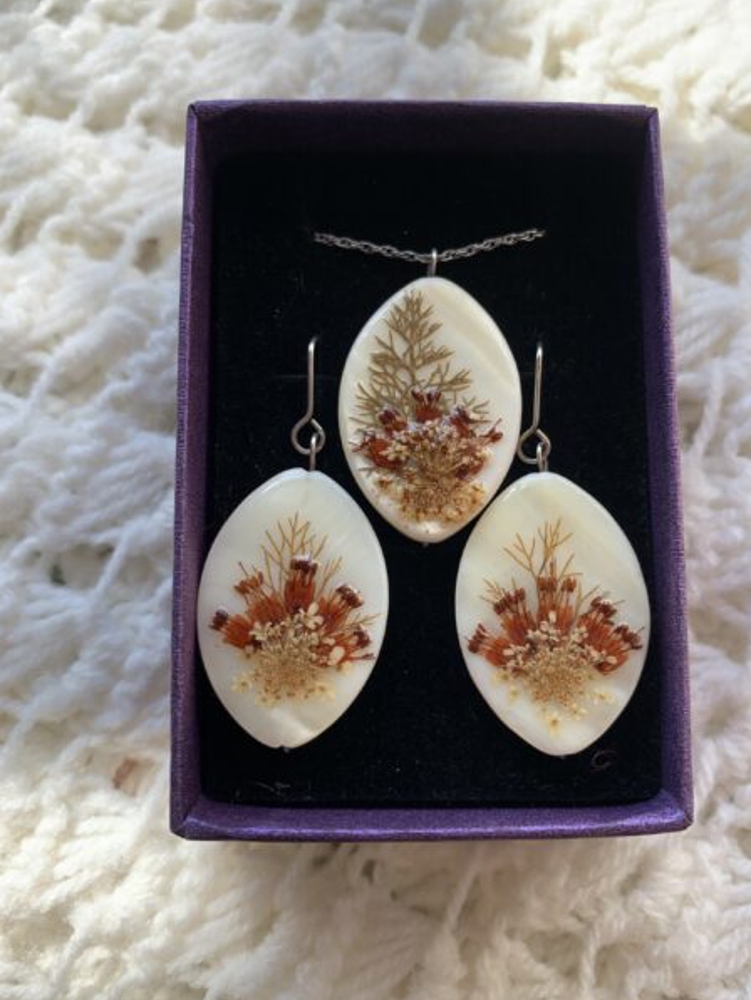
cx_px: 406
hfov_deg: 48.2
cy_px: 501
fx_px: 839
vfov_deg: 61.6
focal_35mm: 29
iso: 25
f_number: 1.8
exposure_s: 1/492
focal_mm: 4.25
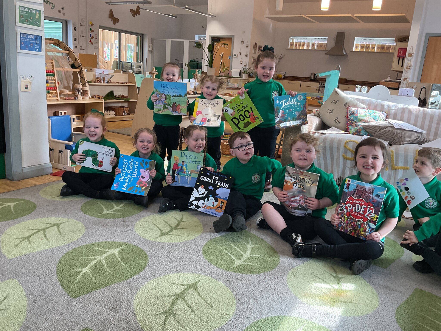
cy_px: 166
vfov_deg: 48.2
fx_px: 369
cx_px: 220
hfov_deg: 61.7
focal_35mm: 29
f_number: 1.8
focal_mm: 3
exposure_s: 1/100
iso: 64
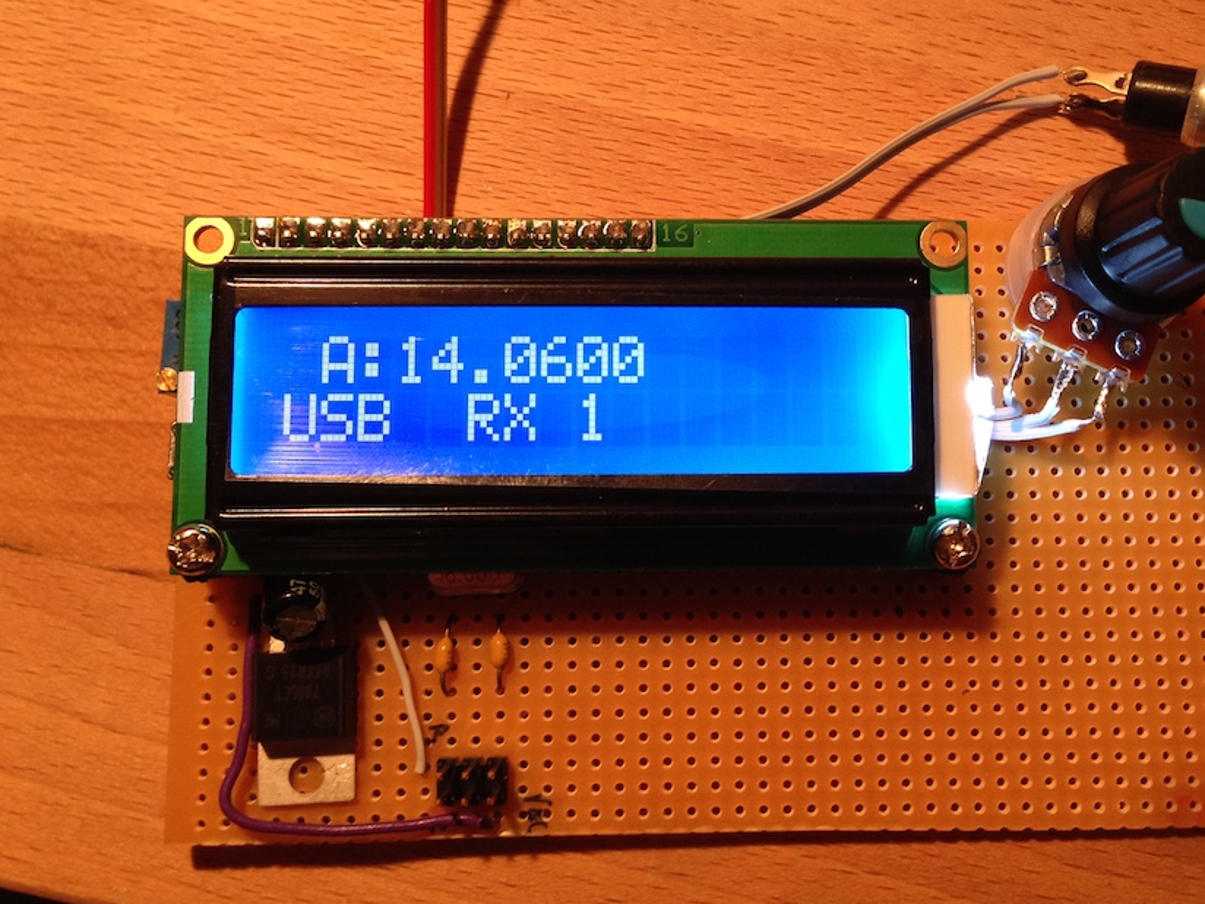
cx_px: 703
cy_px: 370
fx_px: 1427
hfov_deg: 45.6
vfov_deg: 35.0
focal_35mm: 41
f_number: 2.4
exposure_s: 1/20
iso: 100
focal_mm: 4.12
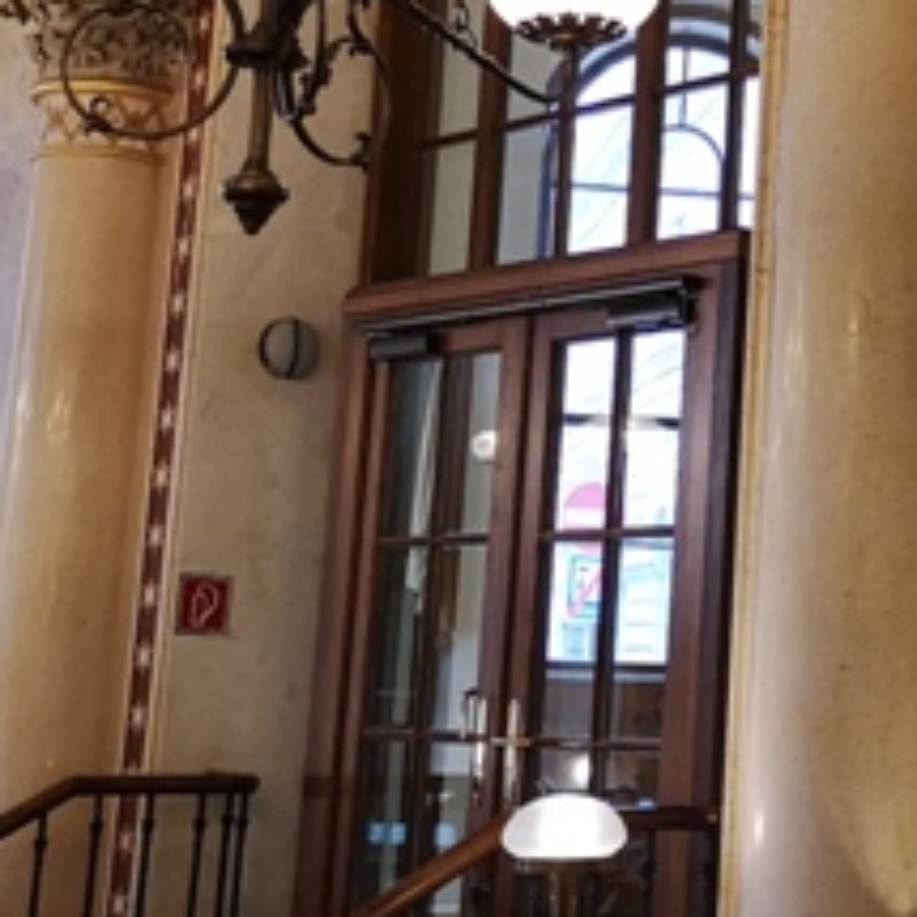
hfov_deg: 18.8
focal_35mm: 89
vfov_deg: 19.3
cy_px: 154
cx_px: 1002
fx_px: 2667
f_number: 1.8
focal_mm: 3.95
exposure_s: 1/100
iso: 320
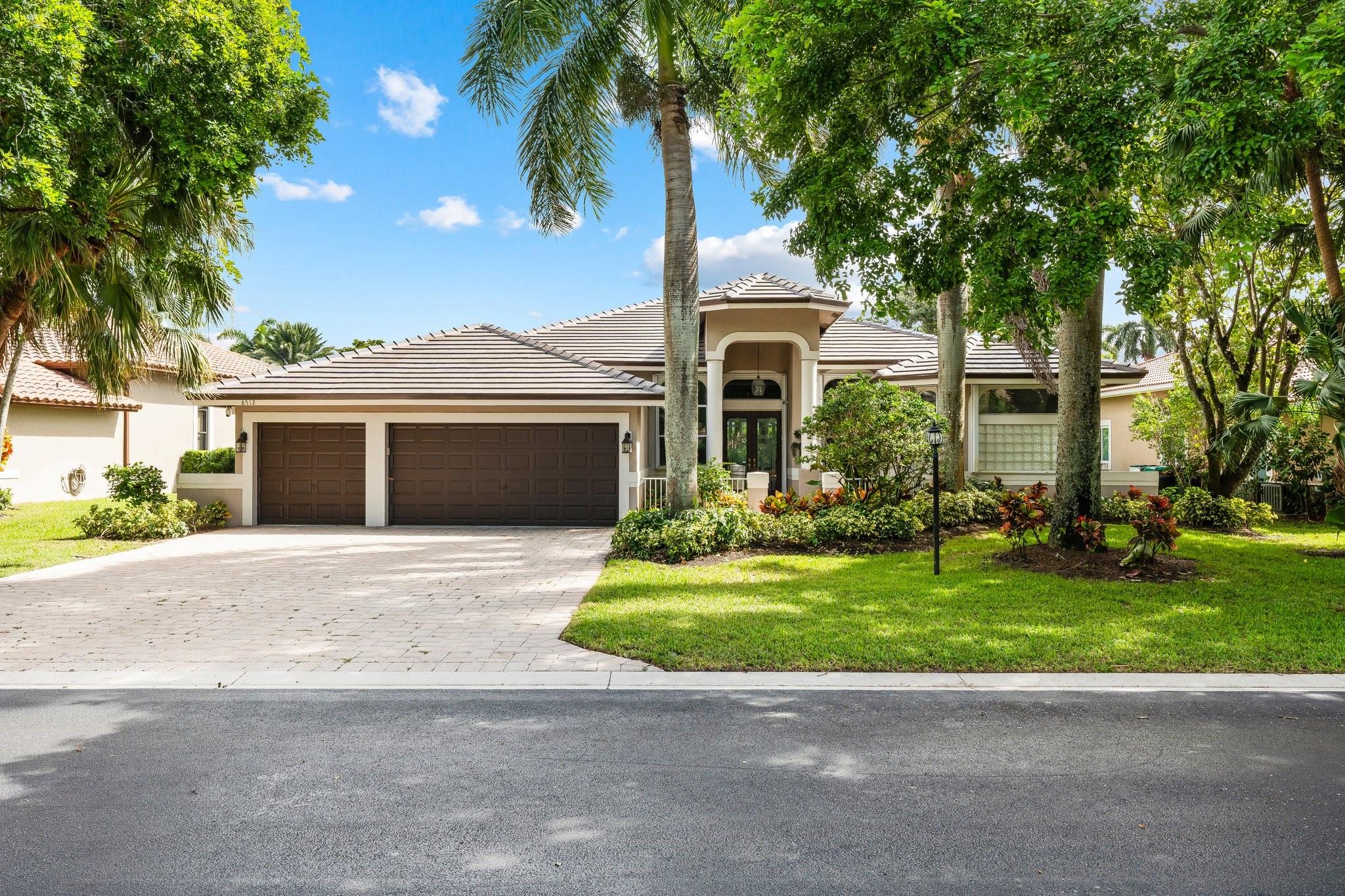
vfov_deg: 53.1
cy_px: 448
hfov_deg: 73.7
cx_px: 672
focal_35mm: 24
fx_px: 897
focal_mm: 24
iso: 400
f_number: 11
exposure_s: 1/60
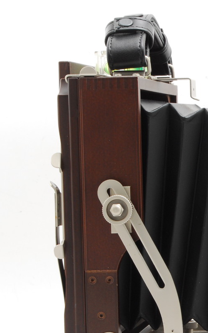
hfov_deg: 7.7
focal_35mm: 168
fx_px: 1524
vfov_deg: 12.4
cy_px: 222
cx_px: 321
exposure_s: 1/100
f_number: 16
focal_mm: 55
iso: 320
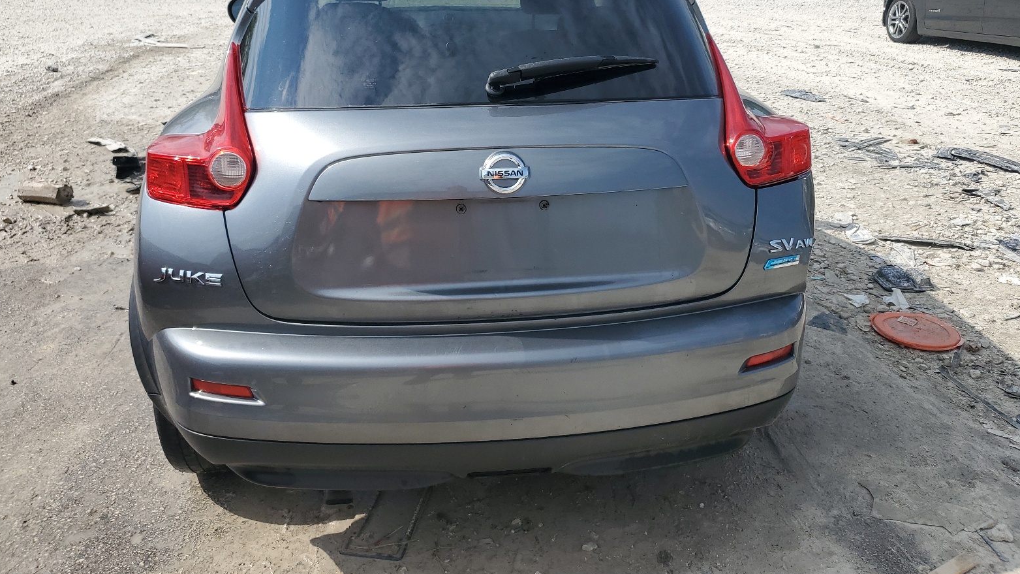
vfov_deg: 39.8
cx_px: 513
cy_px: 201
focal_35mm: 29
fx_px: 784
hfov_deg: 66.1
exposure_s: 1/3333
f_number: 1.5
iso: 50
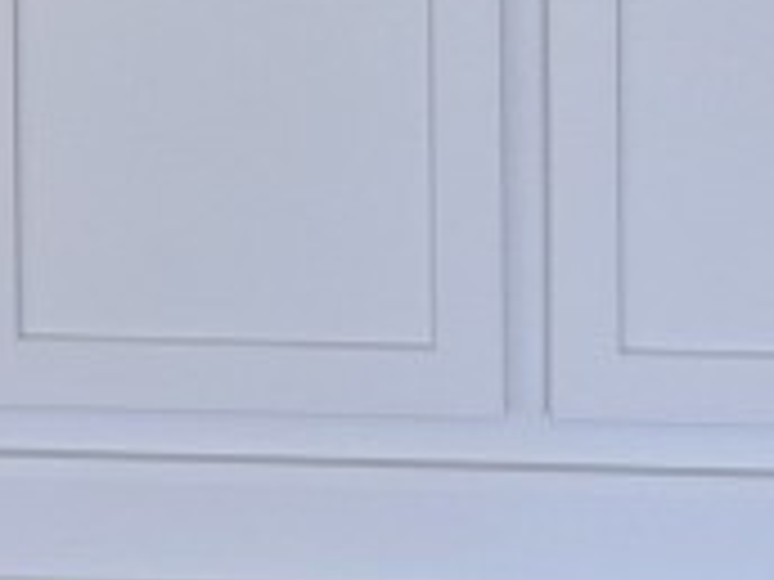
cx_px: -270
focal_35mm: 137
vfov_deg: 9.1
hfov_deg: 13.8
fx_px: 3063
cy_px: -1039
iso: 25
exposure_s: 1/60
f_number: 1.8
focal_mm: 5.4
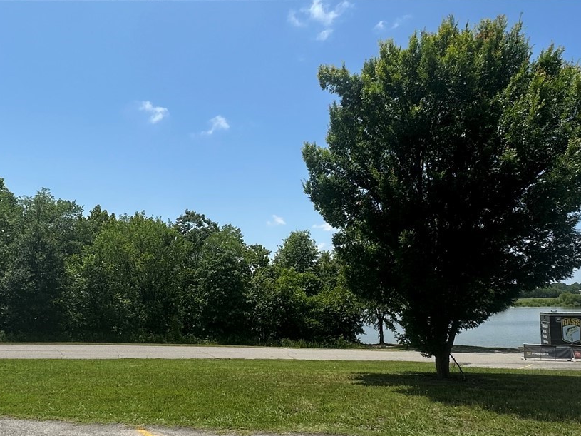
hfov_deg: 55.4
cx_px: 289
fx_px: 554
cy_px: 237
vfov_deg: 42.9
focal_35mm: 33
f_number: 2.2
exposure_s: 1/1887
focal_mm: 2.22
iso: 50
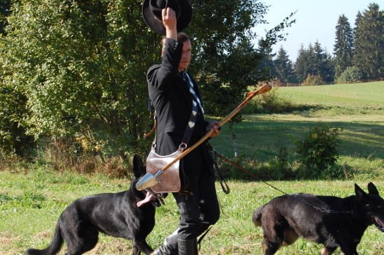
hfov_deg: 15.8
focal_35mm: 130
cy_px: 143
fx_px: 1382
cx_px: 218
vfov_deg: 10.5
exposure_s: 1/320
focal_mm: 55
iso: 400
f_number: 9
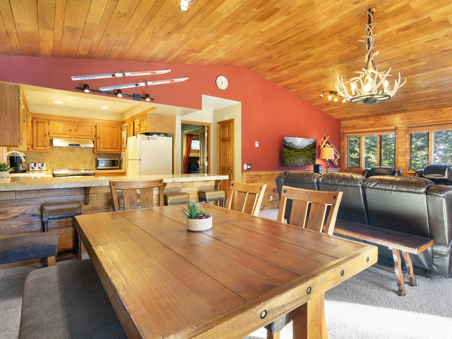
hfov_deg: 84.0
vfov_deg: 68.7
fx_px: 248
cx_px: 263
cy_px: 168
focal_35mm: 19
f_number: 7.1
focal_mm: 16
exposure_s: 1
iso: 400
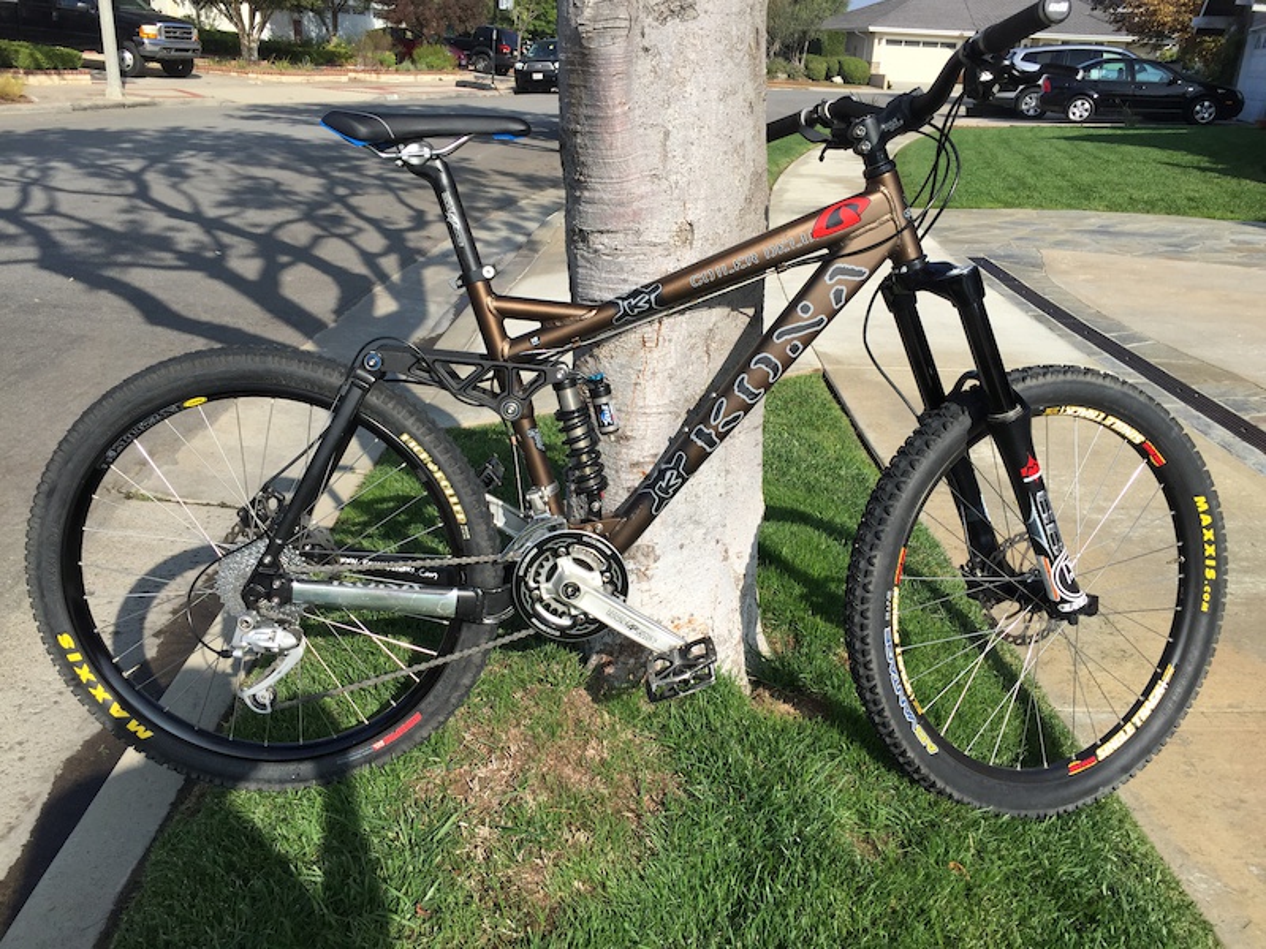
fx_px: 1061
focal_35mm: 29
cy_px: 474
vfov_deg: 48.2
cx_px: 633
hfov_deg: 61.7
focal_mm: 4.15
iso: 32
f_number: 2.2
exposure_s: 1/1799
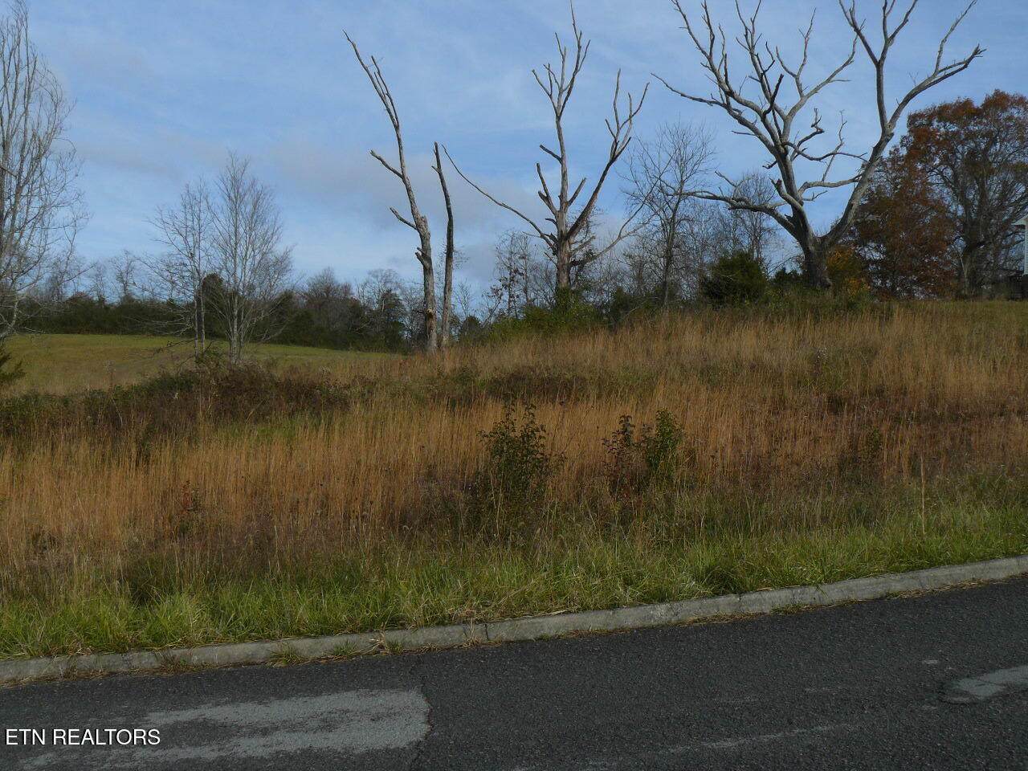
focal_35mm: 36
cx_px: 514
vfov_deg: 39.7
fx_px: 1069
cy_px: 386
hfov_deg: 51.4
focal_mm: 6
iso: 100
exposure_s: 1/400
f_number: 6.3
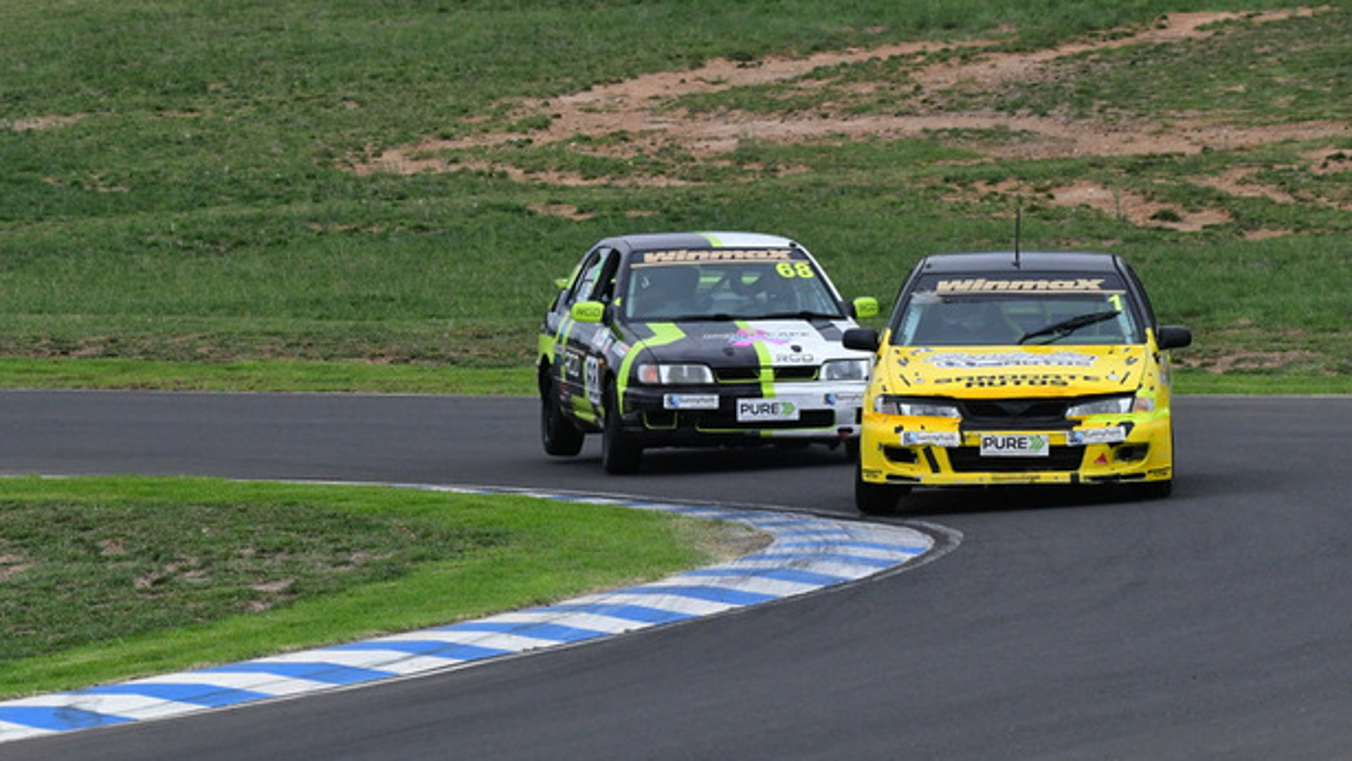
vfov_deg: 3.0
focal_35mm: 409
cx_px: 591
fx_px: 14663
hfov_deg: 5.3
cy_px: 284
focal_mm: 200
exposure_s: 1/640
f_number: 10
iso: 2000
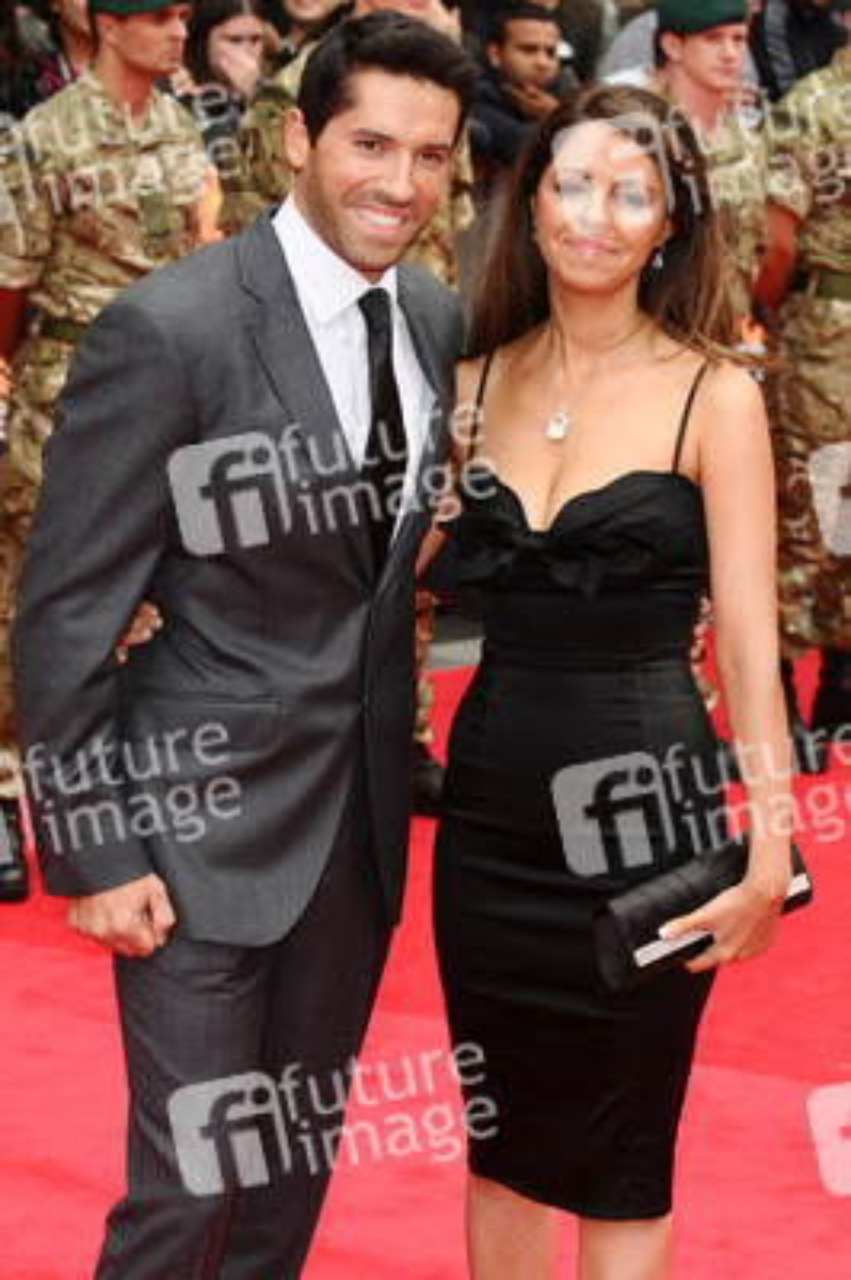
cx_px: 426
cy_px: 640
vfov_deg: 17.1
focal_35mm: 120
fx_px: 4262
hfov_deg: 11.4
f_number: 5.6
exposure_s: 1/200
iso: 320
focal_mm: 80
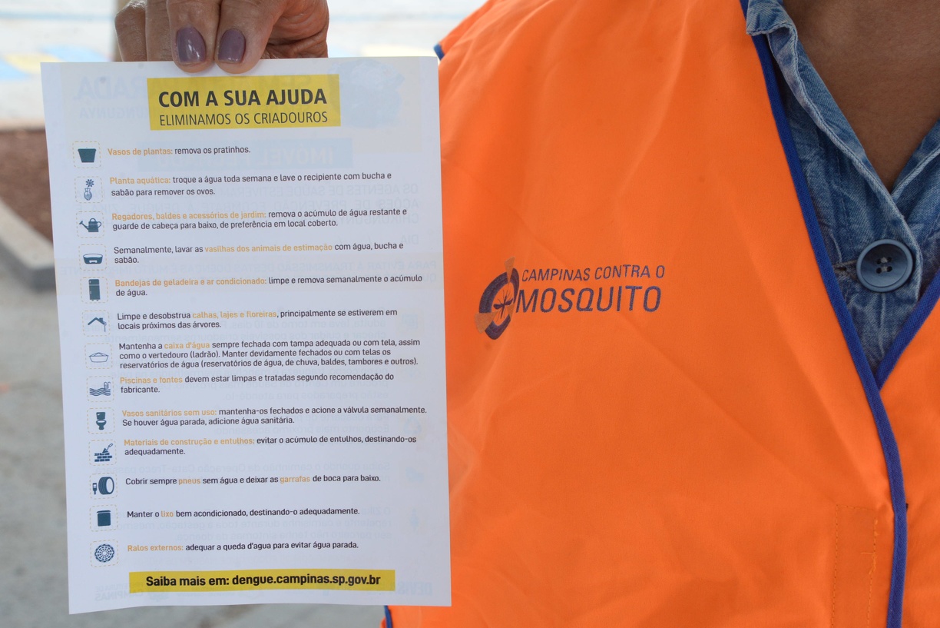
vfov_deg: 29.9
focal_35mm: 45
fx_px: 1175
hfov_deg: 43.6
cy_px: 314
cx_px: 470
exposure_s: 1/125
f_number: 9
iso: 1800
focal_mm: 45
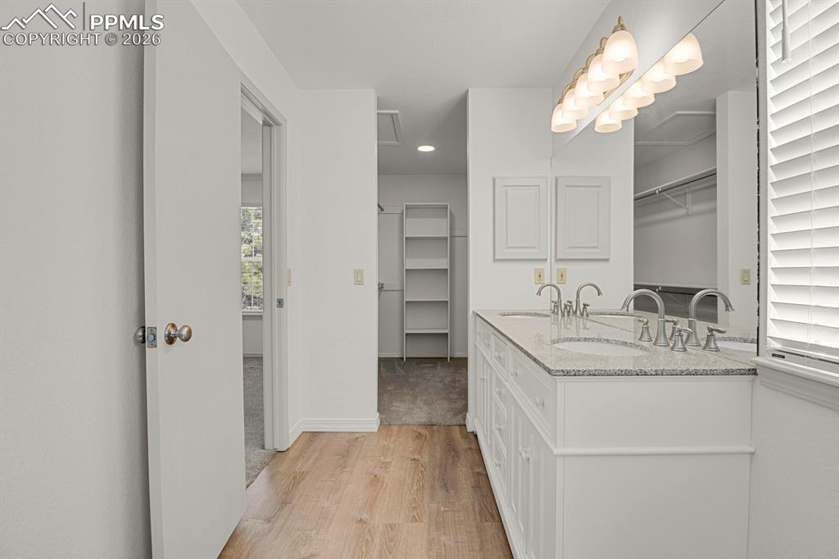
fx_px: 396
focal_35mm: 17
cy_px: 280
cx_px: 420
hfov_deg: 93.3
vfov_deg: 70.4
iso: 2500
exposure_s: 1/20
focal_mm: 17
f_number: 8
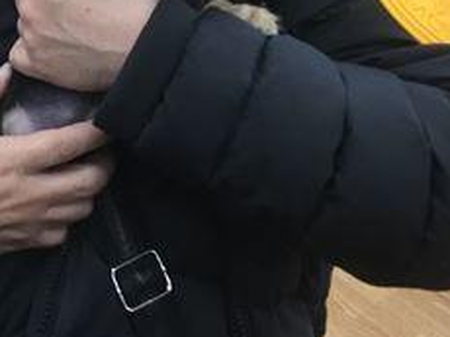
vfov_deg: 17.3
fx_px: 1052
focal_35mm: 81
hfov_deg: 23.8
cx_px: 84
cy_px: -71
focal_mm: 3.3
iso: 125
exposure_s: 1/33
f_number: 2.4
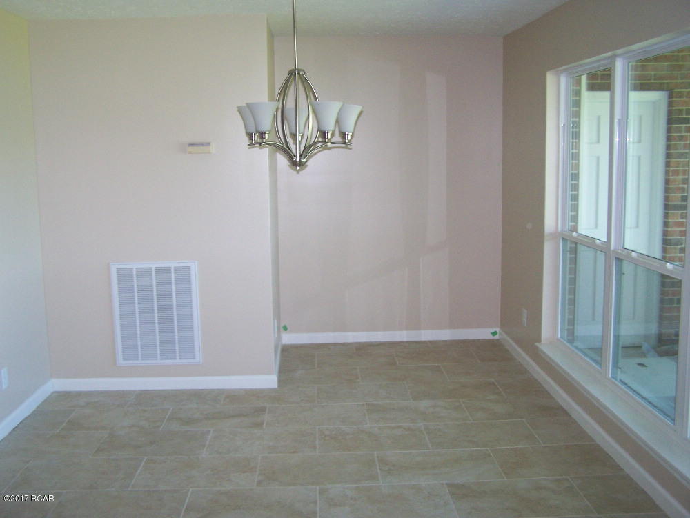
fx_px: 758
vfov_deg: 37.8
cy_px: 259
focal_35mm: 38
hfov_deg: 49.0
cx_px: 345
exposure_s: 1/60
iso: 160
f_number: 2.8
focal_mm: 6.3
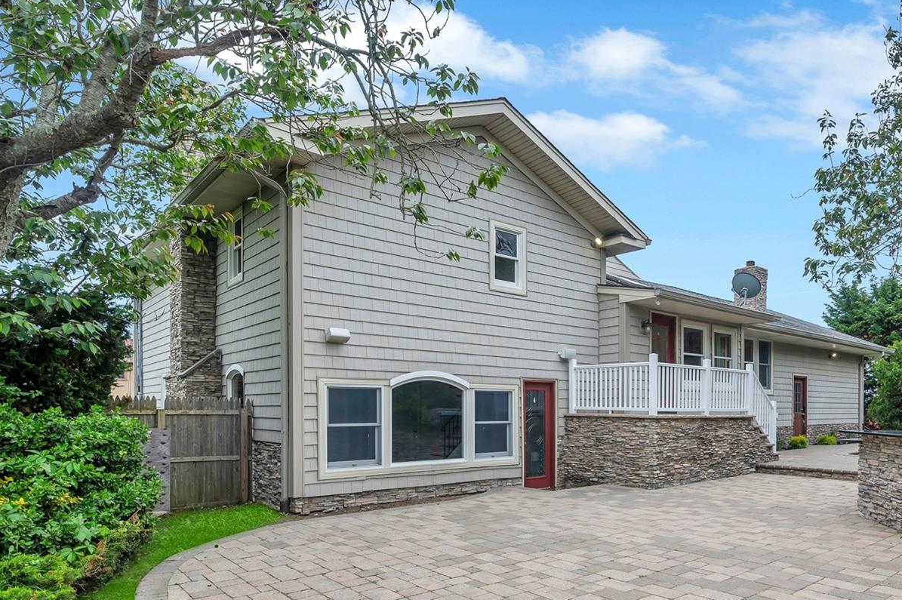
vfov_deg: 52.0
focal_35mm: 24
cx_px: 551
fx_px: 601
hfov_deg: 72.8
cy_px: 403
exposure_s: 1/125
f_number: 8
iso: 500
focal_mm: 14
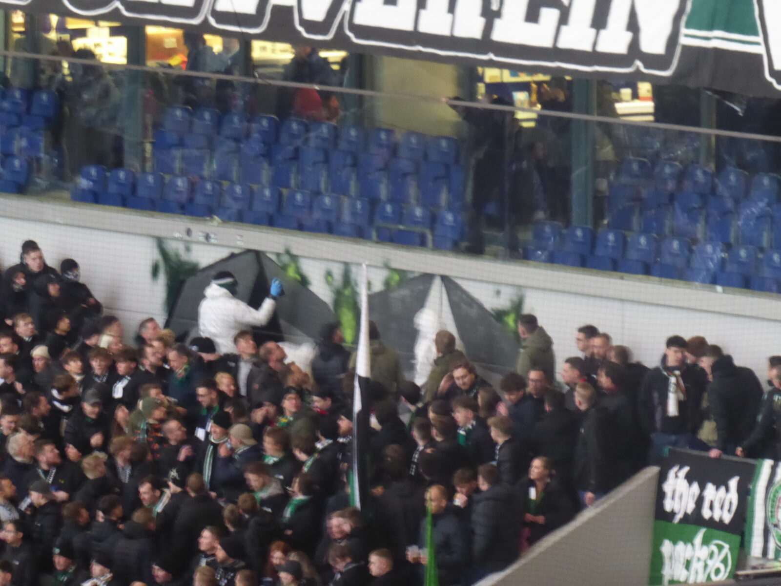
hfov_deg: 4.0
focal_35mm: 500
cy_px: 293
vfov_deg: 3.0
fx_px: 11281
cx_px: 390
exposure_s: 1/5
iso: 800
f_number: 6
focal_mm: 89.6
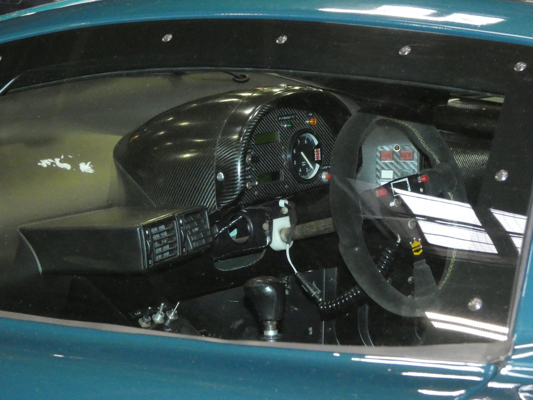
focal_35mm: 122
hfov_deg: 16.1
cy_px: 200
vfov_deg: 12.1
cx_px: 266
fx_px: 1878
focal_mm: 21.9
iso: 1600
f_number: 5.1
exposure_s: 1/60
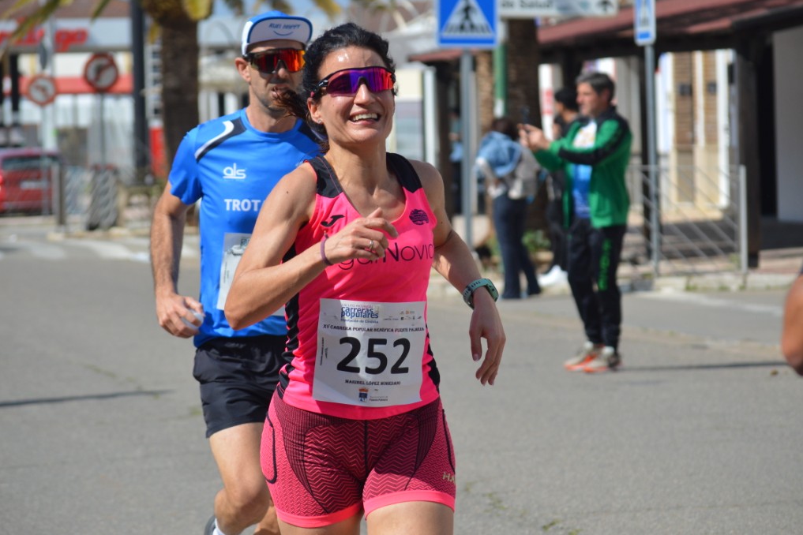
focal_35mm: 175
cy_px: 267
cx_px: 403
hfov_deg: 11.7
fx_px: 3903
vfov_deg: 7.8
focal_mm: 116
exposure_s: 1/1600
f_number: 6.3
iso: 400
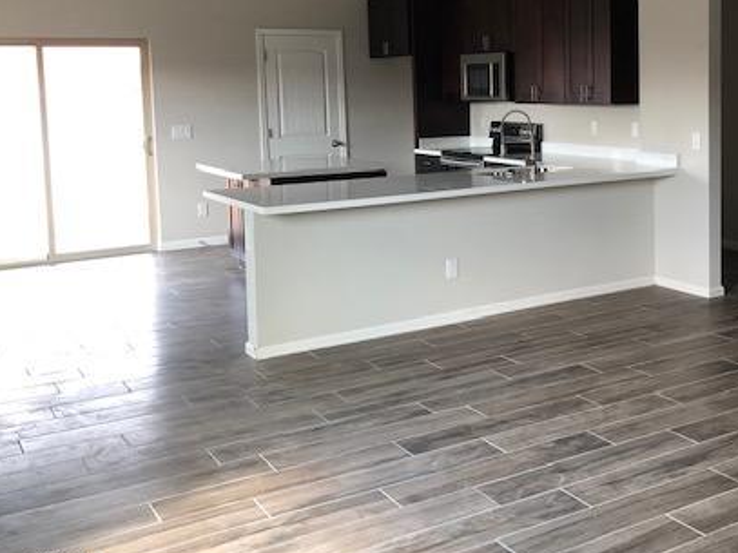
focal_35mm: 44
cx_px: 544
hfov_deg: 41.8
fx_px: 938
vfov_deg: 32.5
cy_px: 170
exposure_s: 1/30
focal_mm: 3.99
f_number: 1.8
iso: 32
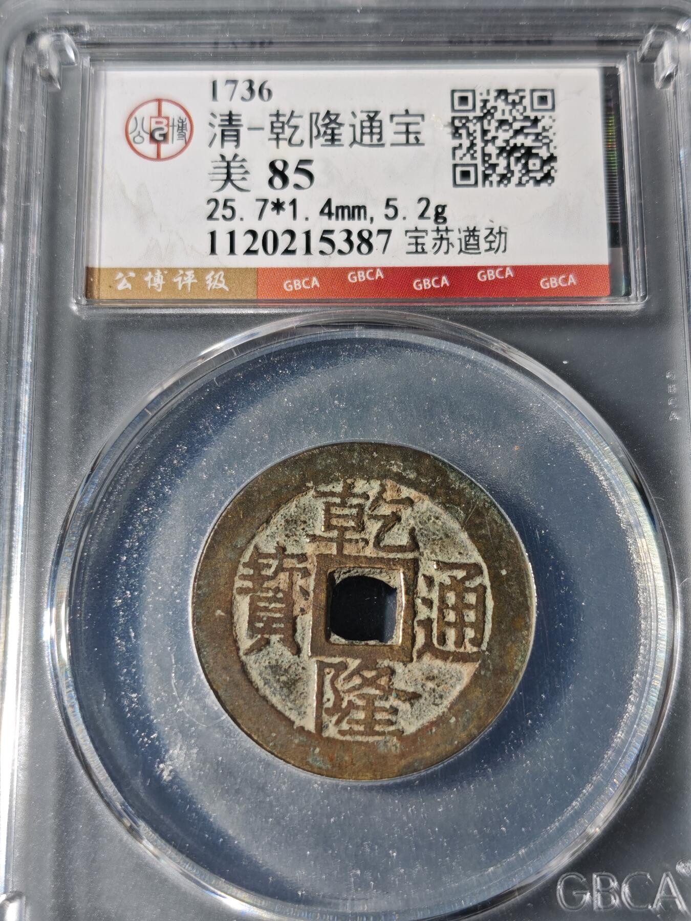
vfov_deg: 36.2
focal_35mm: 53
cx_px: 346
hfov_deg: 27.5
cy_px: 460
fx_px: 1411
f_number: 1.63
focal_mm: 5.85
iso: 50
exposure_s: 1/207
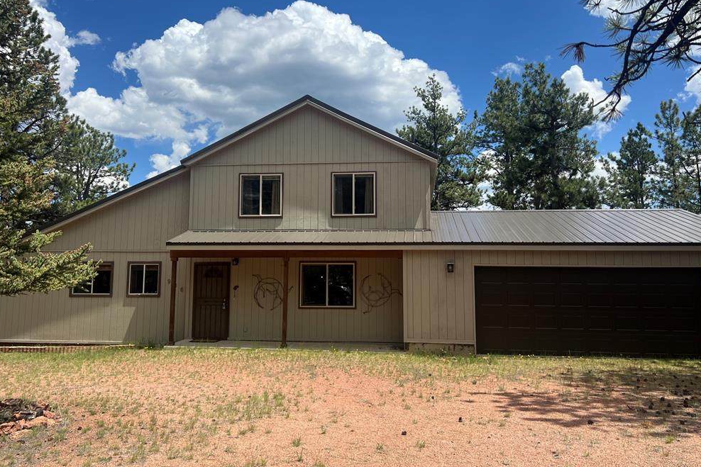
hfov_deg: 65.5
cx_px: 353
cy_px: 217
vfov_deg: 46.4
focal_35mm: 28
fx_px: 545
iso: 50
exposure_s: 1/4444
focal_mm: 5.7
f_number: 1.5
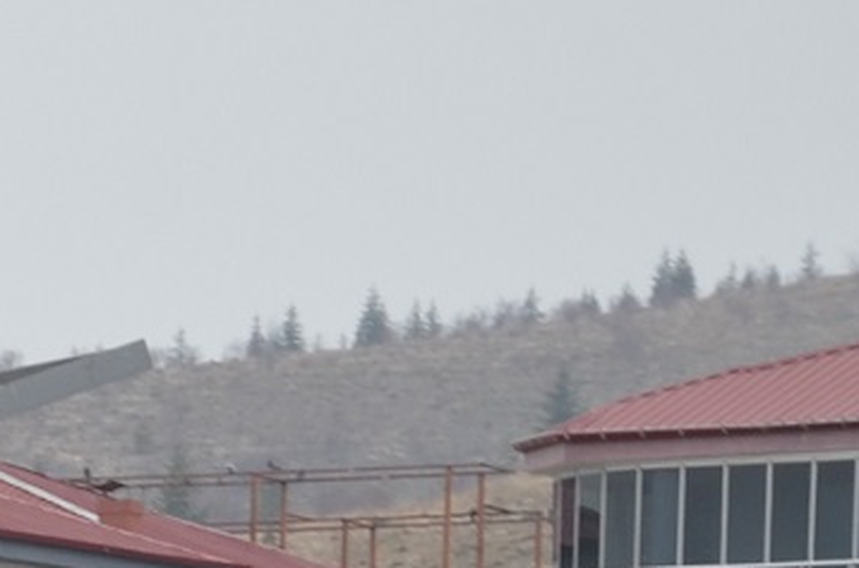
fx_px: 17951
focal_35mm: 754
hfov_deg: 2.7
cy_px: 1548
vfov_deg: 1.8
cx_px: -873
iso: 200
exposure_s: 1/200
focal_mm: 90
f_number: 7.1
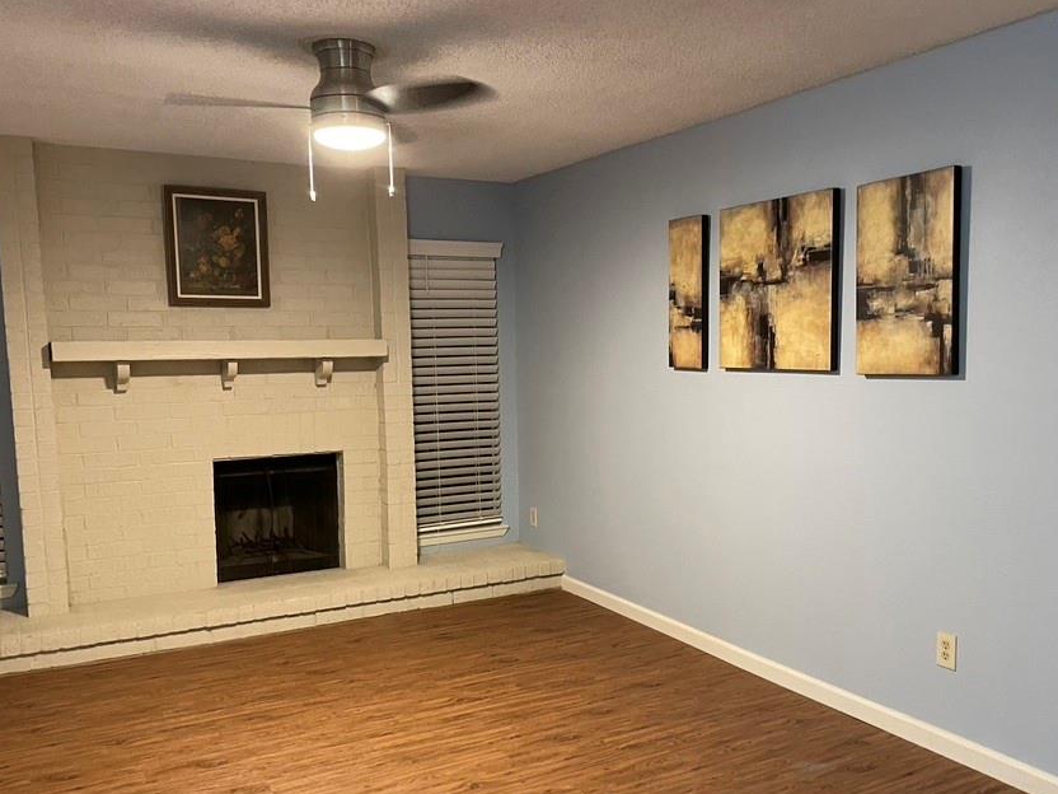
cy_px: 464
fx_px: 978
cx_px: 580
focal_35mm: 32
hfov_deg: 56.7
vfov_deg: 44.0
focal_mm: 4.2
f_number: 1.6
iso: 400
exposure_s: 1/40
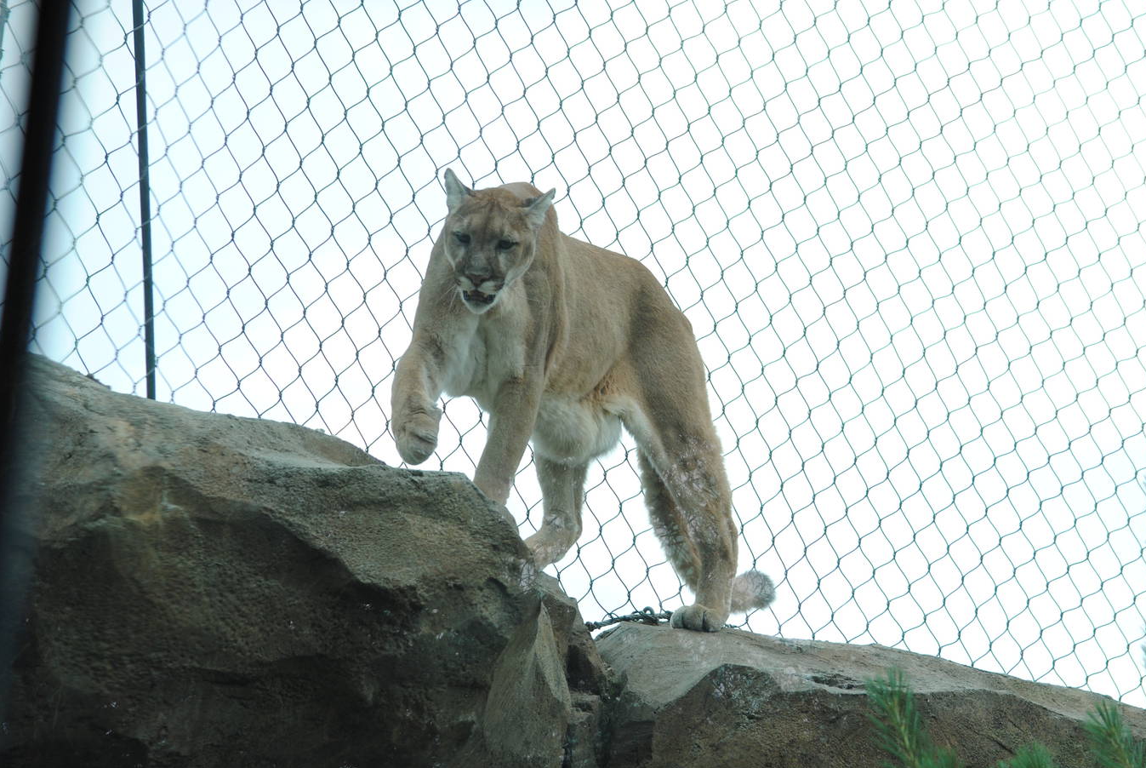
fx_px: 6247
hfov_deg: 10.5
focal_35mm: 196
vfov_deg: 7.0
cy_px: 401
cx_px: 665
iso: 200
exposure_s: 1/400
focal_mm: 110
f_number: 5
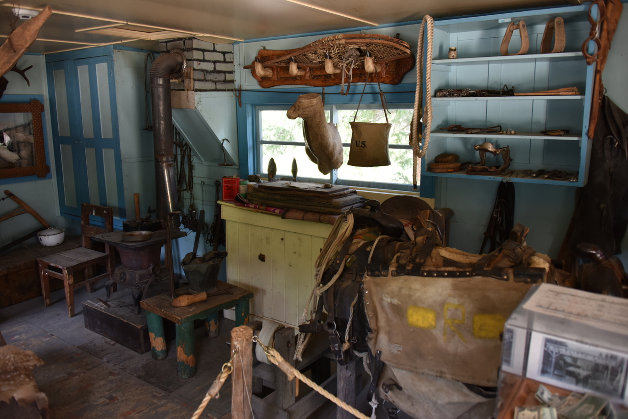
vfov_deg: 46.4
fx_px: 489
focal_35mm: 28
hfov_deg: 65.5
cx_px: 314
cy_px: 210
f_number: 3.5
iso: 640
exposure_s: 1/60
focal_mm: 28
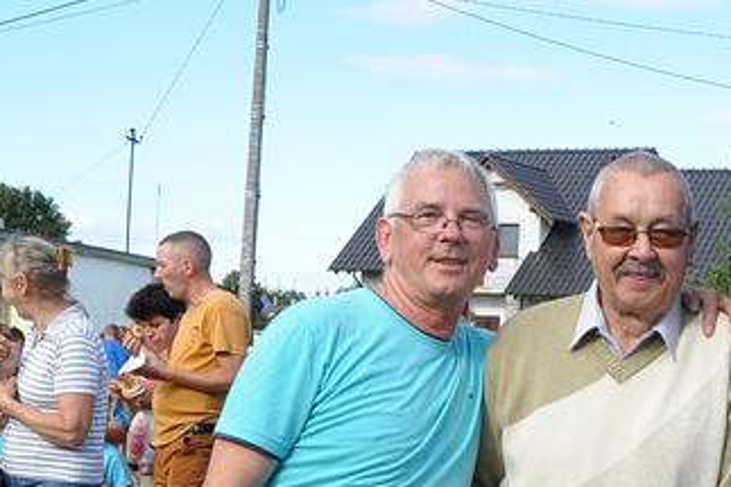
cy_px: 604
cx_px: 681
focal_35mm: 71
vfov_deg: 18.1
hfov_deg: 27.3
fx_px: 1441
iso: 800
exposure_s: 1/500
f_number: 11
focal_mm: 18
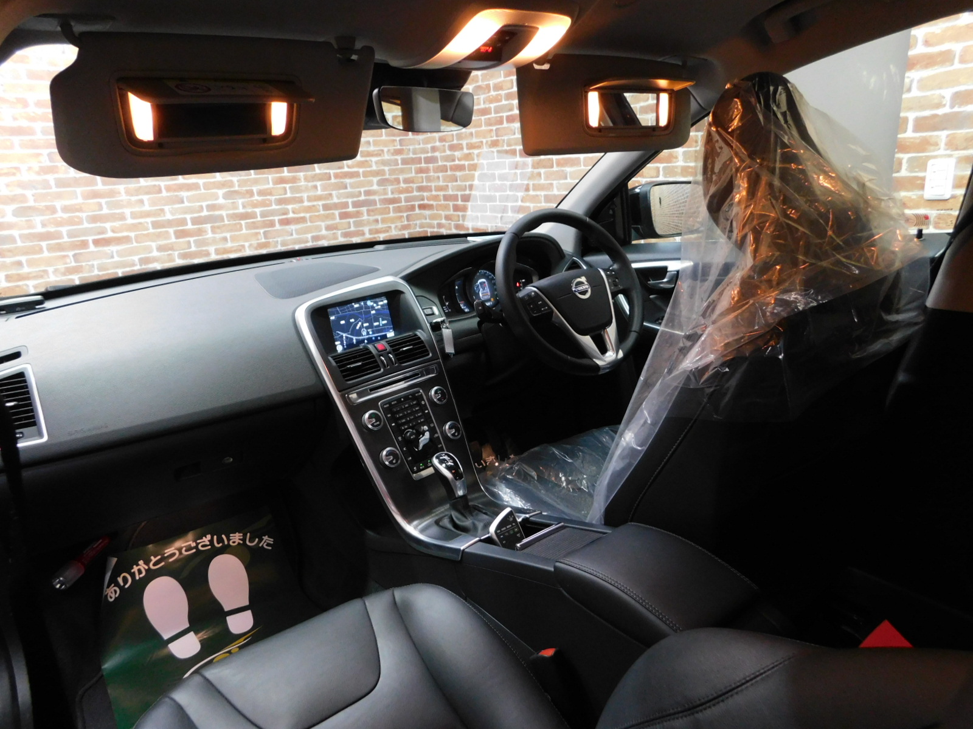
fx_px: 646
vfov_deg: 58.9
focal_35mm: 23
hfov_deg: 73.9
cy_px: 364
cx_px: 486
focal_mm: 4
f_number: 3
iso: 400
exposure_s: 1/20
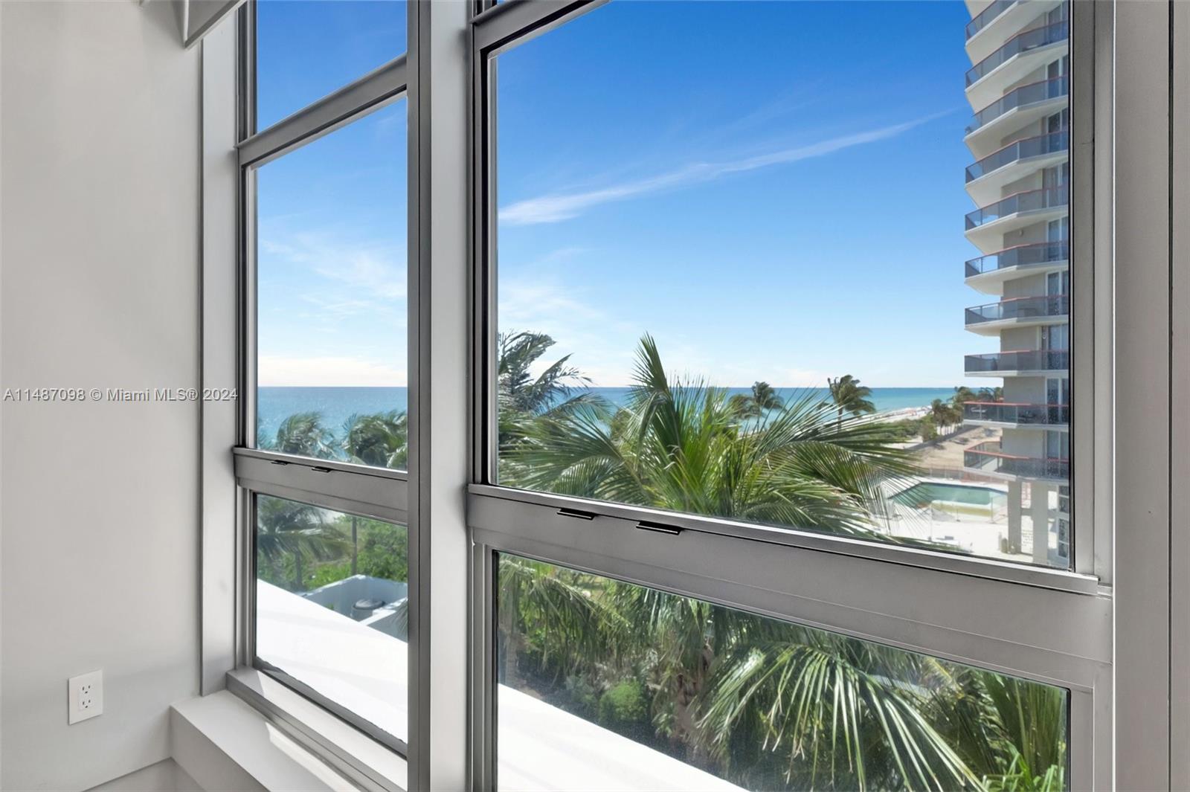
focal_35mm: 18
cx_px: 595
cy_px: 396
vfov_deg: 67.3
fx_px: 595
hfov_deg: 90.0
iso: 800
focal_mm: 12
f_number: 8
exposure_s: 1/500
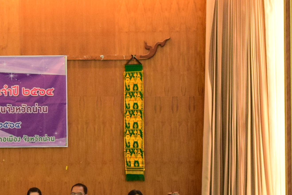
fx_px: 2077
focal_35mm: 256
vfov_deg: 5.3
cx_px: -83
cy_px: 241
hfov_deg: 7.9
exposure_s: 1/125
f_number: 4.5
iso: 1600
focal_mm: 50
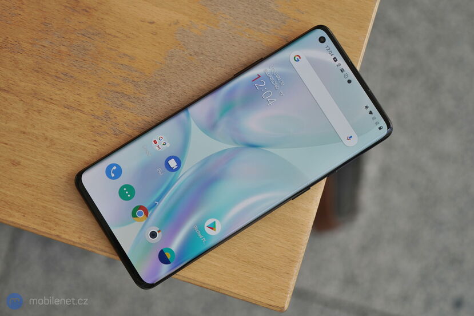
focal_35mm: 48
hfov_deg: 41.1
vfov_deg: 28.1
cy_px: 158
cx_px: 237
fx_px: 632
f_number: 4
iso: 125
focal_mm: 48
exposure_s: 1/160
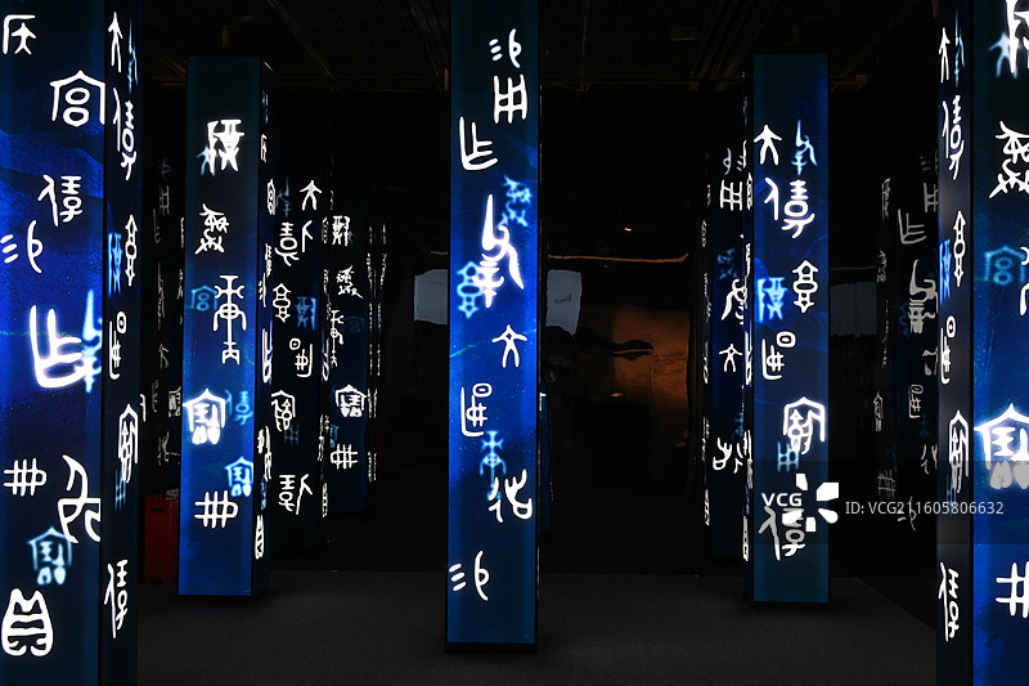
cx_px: 514
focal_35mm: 45
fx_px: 1286
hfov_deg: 43.6
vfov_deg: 29.9
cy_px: 343
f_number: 6.3
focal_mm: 30
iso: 1250
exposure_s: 1/80
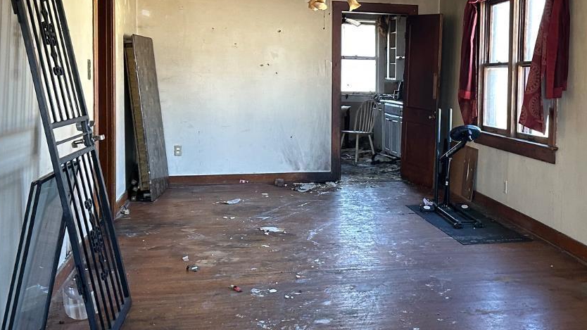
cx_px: 418
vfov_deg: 25.4
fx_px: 732
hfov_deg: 42.8
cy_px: 129
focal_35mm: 47
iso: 320
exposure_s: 1/60
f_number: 1.78
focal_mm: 6.86
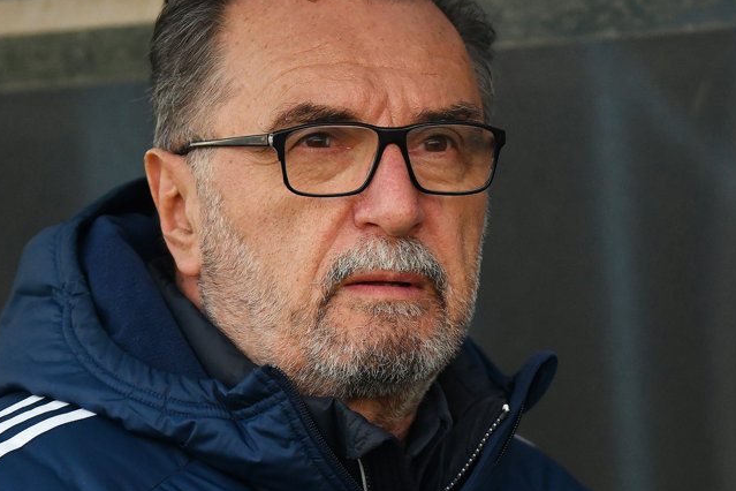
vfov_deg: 2.4
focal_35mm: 563
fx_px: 11509
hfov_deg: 3.7
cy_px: 308
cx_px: 364
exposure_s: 1/640
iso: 1600
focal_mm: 300
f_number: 3.2
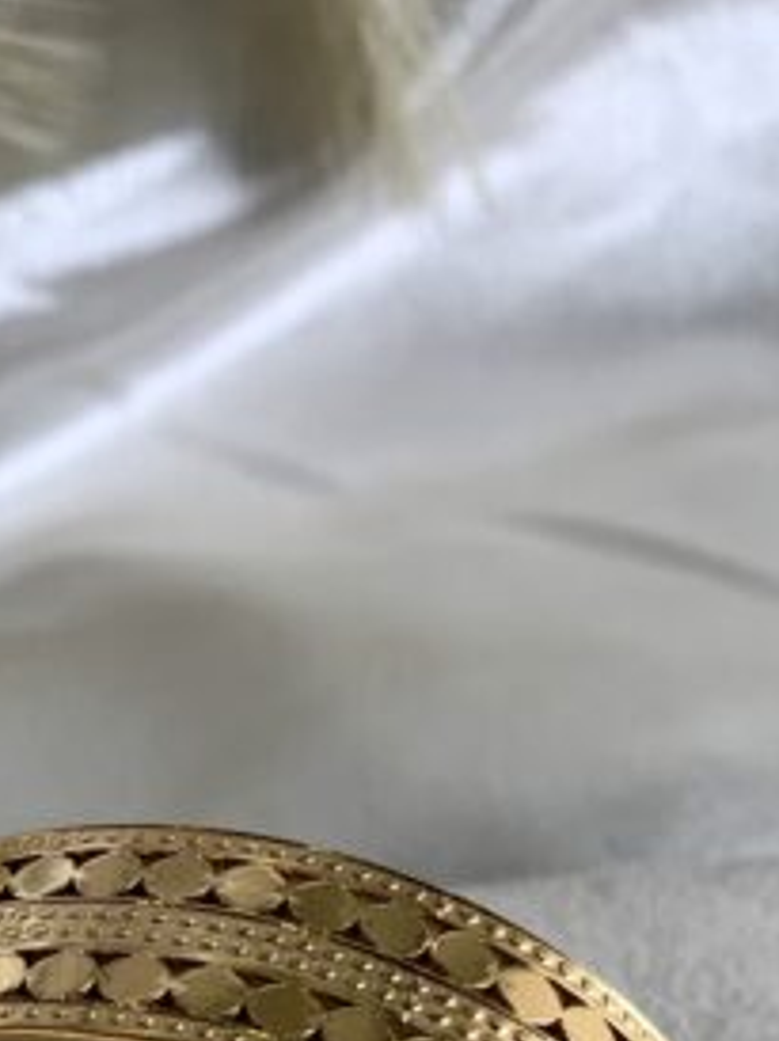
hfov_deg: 19.0
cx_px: 68
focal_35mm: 76
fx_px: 2284
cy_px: 1322
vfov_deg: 23.1
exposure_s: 1/100
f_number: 1.8
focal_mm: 4.25
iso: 32
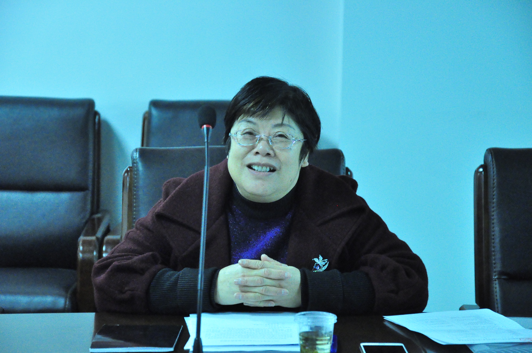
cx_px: 266
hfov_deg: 17.1
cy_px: 176
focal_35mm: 120
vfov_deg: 11.4
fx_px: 1771
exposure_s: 1/45
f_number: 5.3
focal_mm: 80
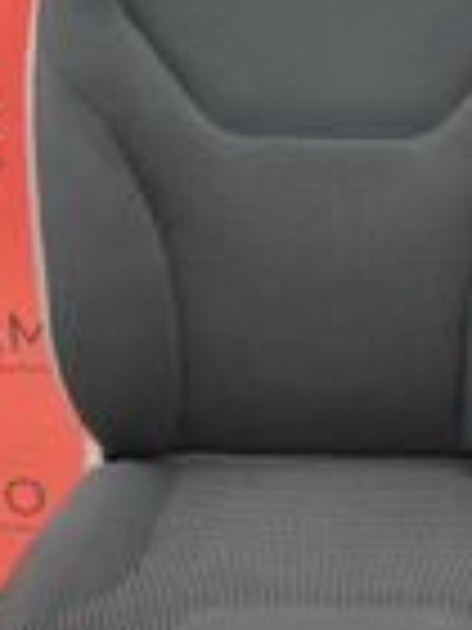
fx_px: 1218
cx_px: 328
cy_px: 356
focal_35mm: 67
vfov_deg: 28.9
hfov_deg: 21.8
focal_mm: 5.1
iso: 50
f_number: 1.6
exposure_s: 1/483
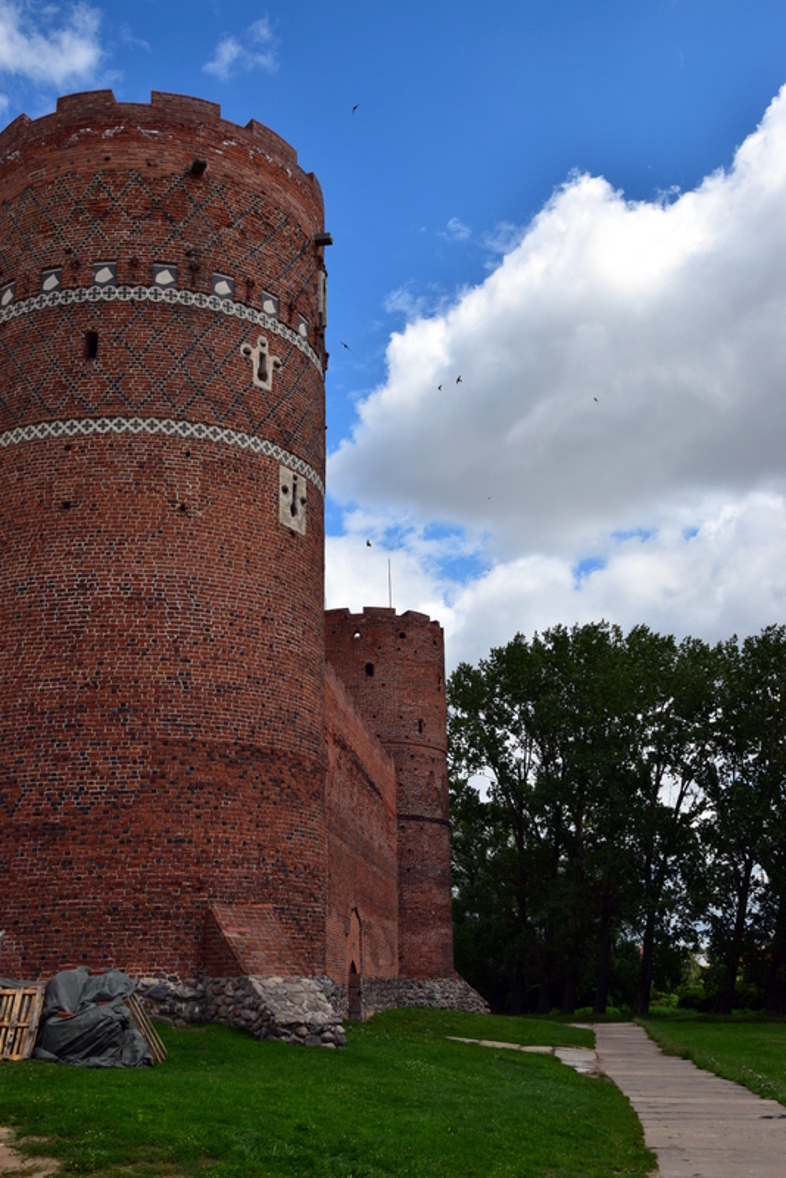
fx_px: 1227
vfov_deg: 51.3
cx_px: 393
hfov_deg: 35.5
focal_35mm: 38
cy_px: 589
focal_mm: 25
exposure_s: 1/500
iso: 280
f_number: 11
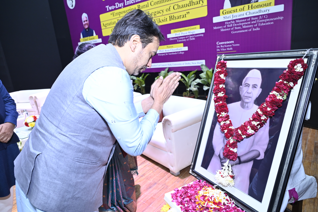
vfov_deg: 53.1
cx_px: 159
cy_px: 106
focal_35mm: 24
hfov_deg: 73.8
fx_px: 212
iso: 1600
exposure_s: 1/160
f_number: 4.5
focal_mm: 24
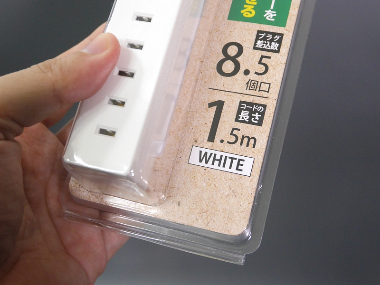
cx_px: 190
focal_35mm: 44
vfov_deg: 32.9
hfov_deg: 42.9
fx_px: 483
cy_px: 142
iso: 500
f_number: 4.6
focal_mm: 22
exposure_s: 1/60
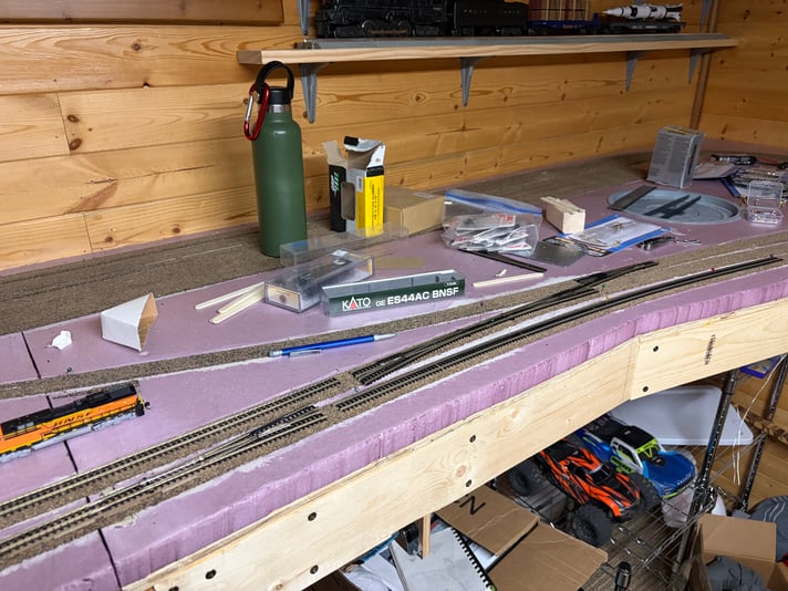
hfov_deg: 67.3
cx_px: 394
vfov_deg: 53.1
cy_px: 296
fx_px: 592
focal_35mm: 26
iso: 320
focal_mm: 5.96
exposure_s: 1/60
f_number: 1.6
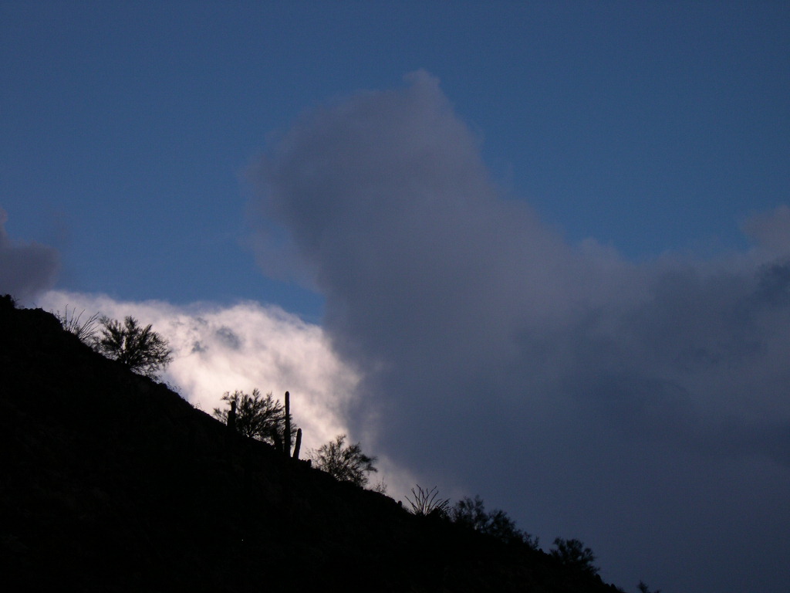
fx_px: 2100
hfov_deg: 21.3
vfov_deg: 16.1
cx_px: 395
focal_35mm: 92
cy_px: 296
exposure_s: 1/147
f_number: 4.5
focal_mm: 19.5
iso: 100
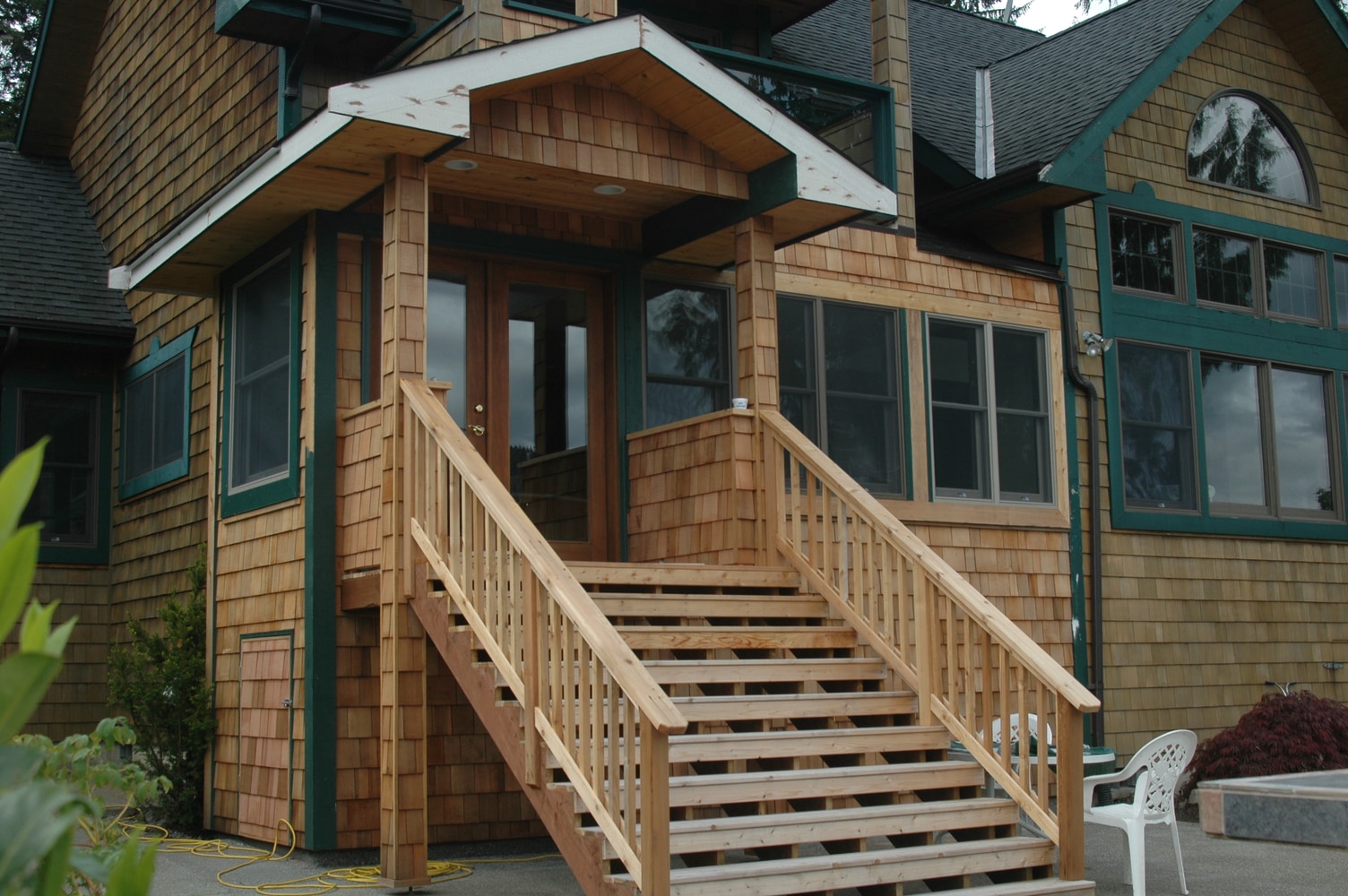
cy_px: 448
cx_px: 674
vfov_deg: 31.8
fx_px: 1571
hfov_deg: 46.4
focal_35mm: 42
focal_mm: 28
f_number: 8
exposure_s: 1/250
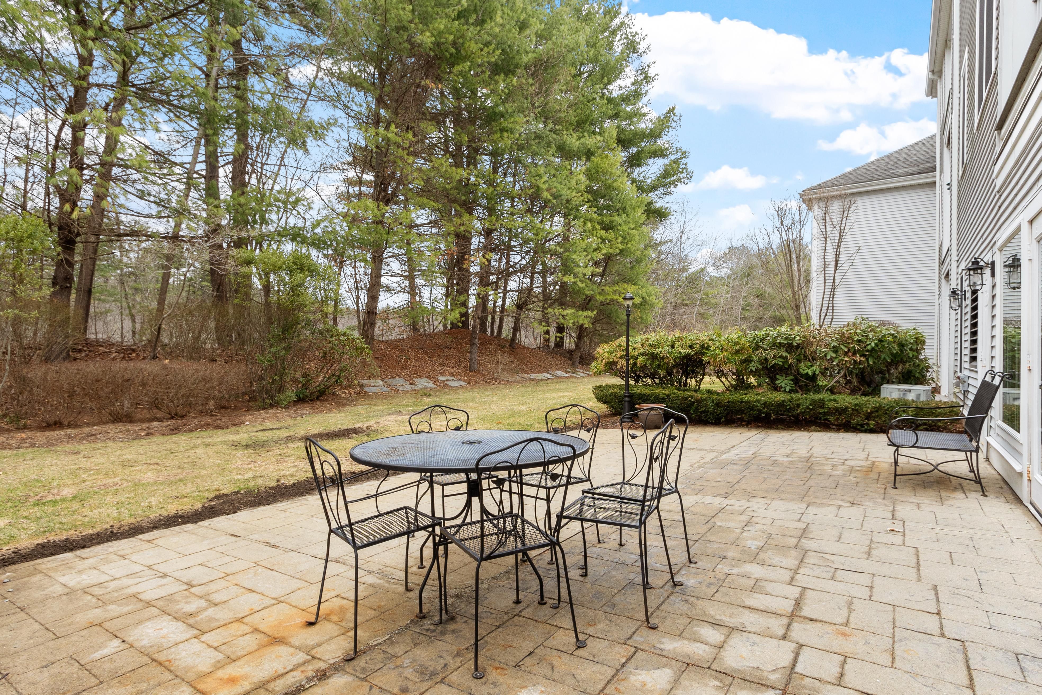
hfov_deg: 90.0
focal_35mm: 18
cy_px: 348
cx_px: 521
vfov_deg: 67.4
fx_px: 521
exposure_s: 1/125
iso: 250
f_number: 8
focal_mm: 12
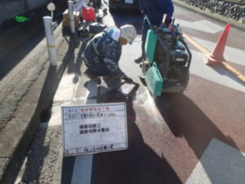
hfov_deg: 69.4
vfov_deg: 54.9
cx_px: 122
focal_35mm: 25
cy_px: 92
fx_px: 177
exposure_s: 1/640
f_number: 2.8
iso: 100
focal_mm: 4.5
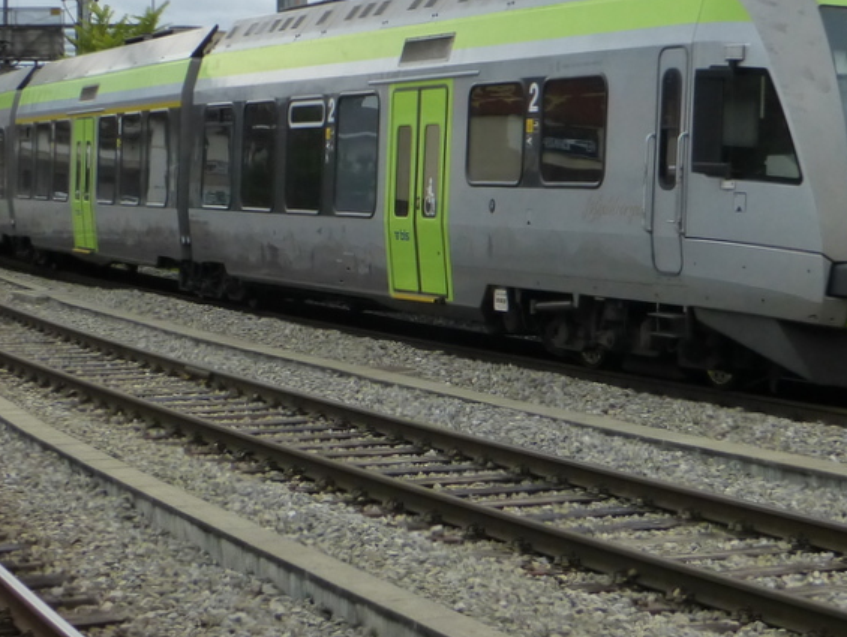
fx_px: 1519
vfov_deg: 23.4
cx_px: 441
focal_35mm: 62
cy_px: 149
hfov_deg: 31.2
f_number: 3.7
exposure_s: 1/640
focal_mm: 6.1
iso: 160
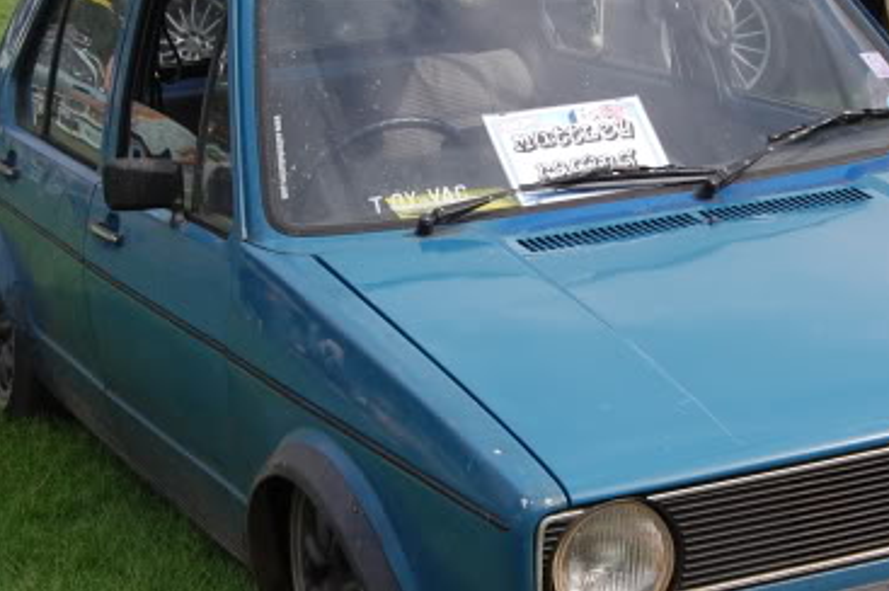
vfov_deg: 12.3
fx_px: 2739
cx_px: 575
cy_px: 246
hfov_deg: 18.4
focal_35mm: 111
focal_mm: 34
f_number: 8
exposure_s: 1/250
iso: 200
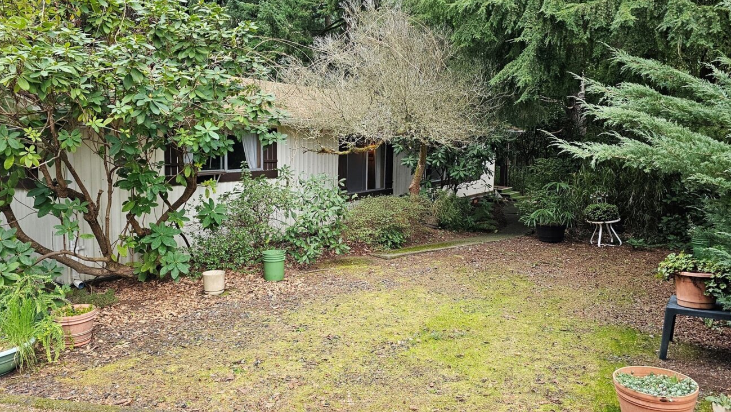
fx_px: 523
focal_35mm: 27
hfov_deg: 69.8
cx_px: 358
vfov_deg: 42.9
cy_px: 185
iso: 160
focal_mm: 6.3
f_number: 1.7
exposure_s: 1/180
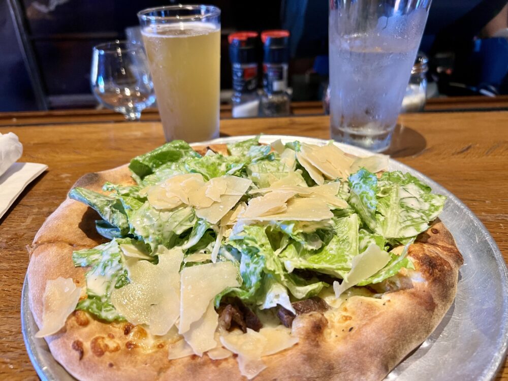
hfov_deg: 67.3
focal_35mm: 26
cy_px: 190
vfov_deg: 53.1
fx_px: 382
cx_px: 254
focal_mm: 5.7
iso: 160
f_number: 1.5
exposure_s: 1/60
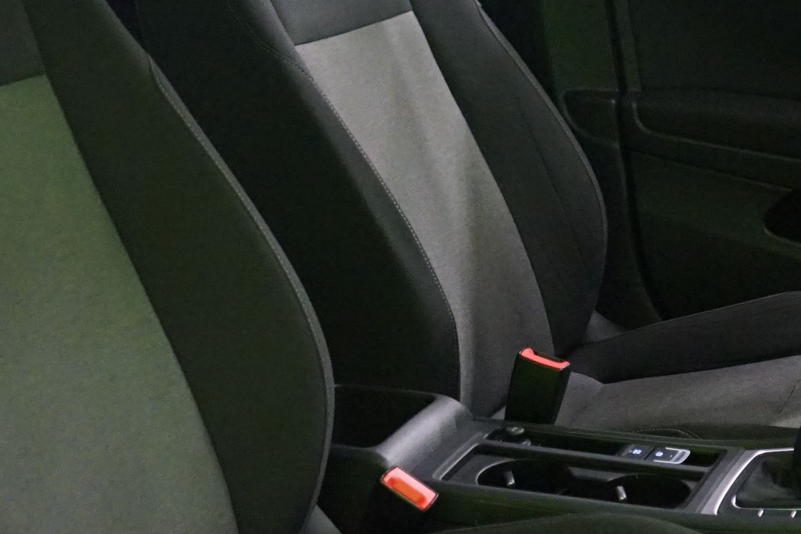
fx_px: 1713
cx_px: 499
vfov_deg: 17.7
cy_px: 287
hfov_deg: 26.2
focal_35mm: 77
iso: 6400
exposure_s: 1/40
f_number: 3.5
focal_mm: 28
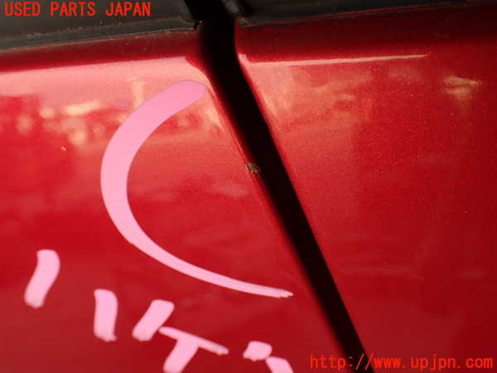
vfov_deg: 44.2
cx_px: 248
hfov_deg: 56.8
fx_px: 459
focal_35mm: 32
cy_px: 186
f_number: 3.2
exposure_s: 1/80
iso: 100
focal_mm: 5.79
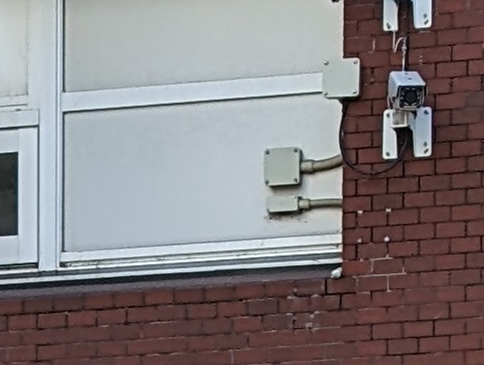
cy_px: 1233
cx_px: -225
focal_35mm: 361
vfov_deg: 4.0
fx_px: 5054
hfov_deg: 5.4
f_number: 1.68
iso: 20
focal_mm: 6.9
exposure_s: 1/184
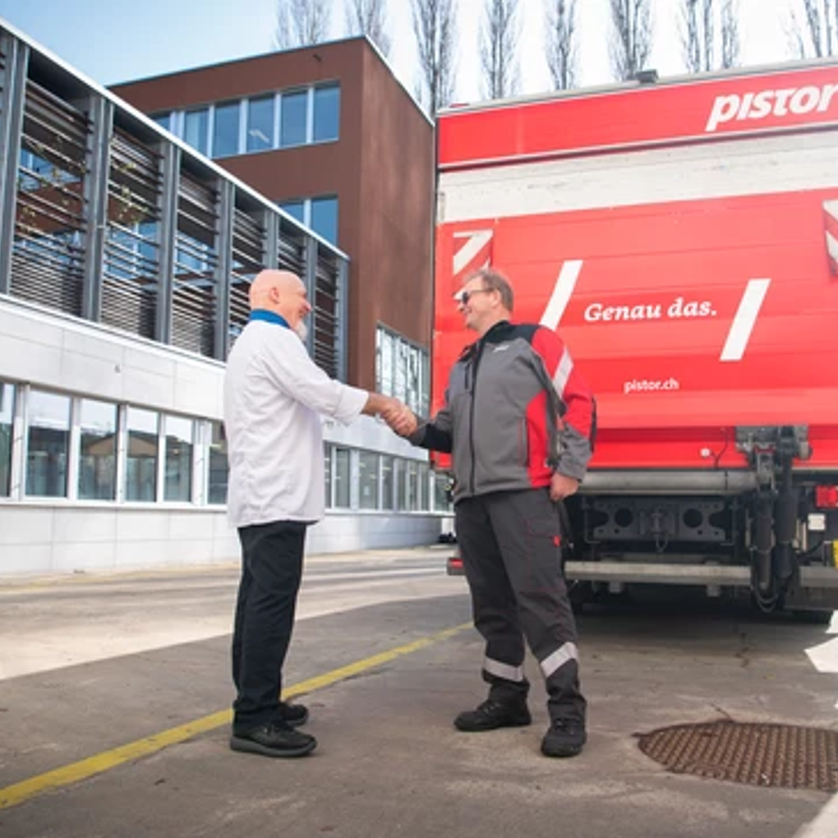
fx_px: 849
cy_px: 422
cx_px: 436
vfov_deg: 52.5
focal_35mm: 31
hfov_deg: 52.5
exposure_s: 1/320
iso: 100
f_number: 4
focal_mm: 24
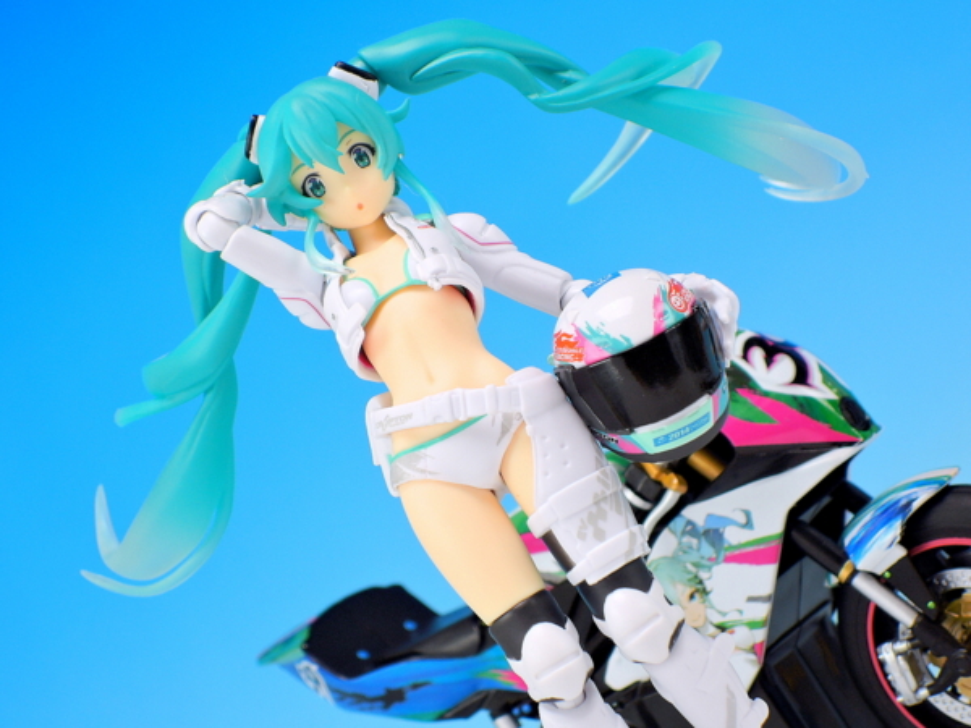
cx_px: 486
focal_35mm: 120
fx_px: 3366
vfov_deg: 12.3
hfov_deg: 16.4
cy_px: 364
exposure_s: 1/2
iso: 80
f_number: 6.3
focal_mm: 25.5
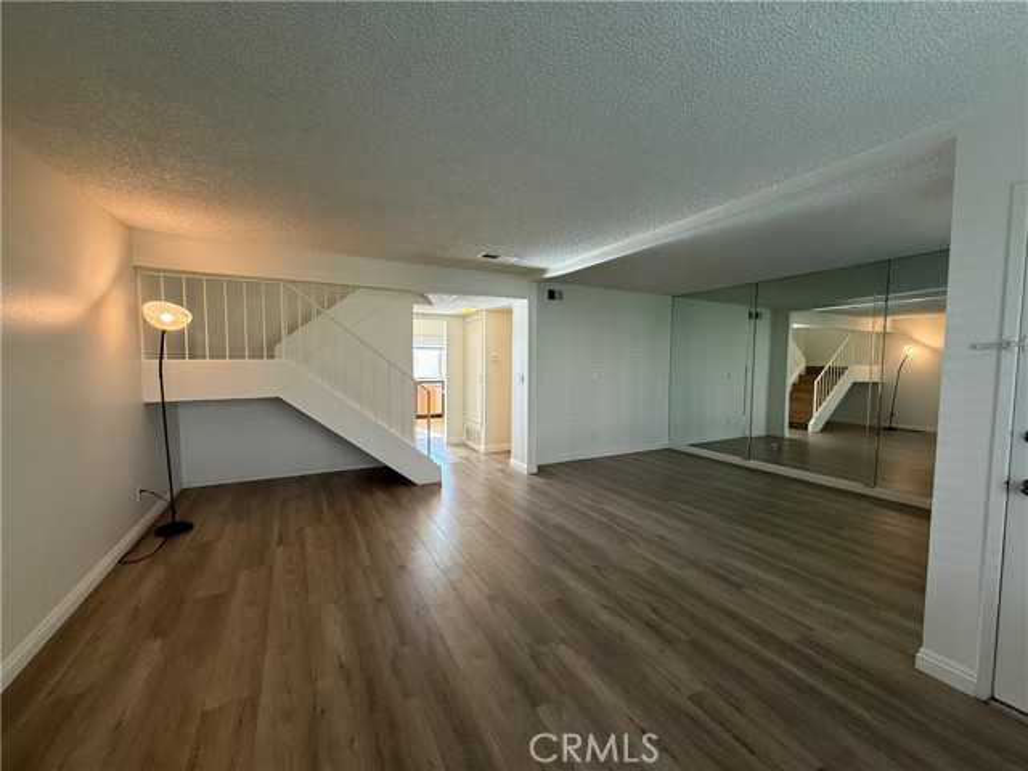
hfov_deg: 102.1
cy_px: 386
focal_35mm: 14
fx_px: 416
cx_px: 514
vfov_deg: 85.7
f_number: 2.2
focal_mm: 2.22
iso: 200
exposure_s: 1/120
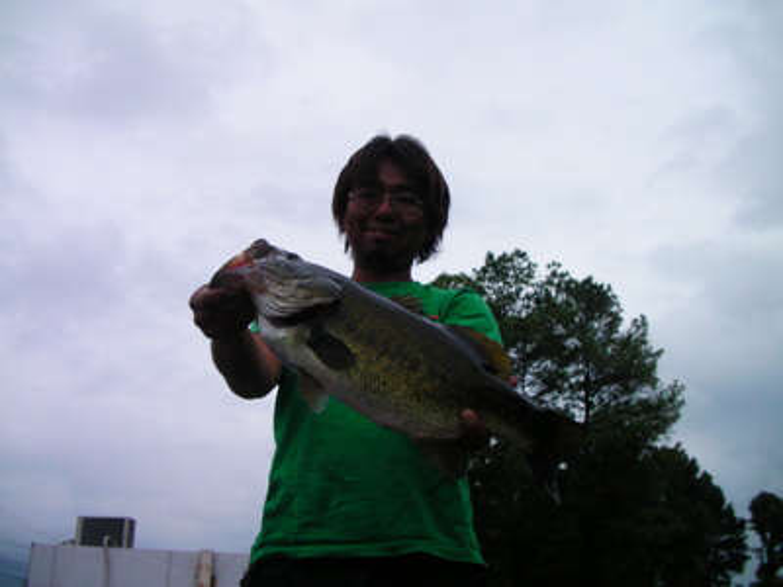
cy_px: 294
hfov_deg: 49.0
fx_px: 860
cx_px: 392
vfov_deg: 37.7
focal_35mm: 38
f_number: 3.5
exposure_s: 1/29
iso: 200
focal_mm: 6.3
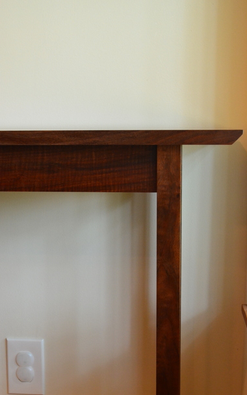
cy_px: 201
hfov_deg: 22.4
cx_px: 114
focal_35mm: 58
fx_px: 624
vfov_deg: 35.1
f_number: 5
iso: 1600
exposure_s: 1/30
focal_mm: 36
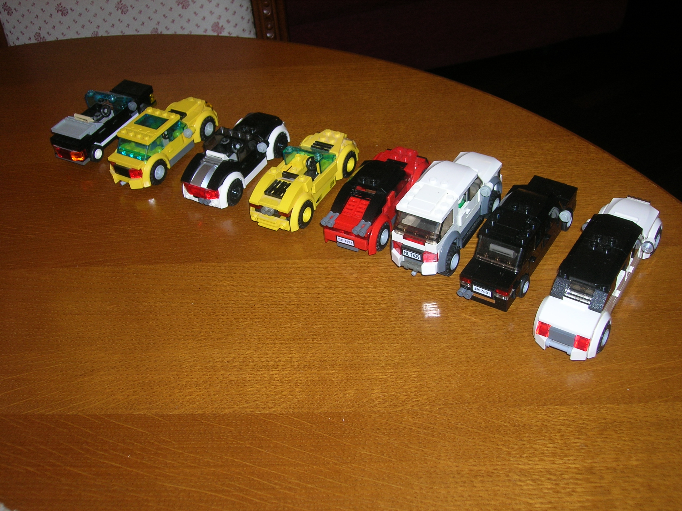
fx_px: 827
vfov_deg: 34.3
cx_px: 341
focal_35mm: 42
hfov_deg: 44.8
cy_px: 256
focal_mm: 7
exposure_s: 1/60.1
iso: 50
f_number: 3.1
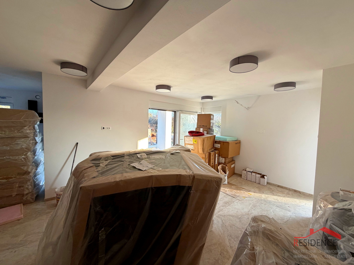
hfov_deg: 102.1
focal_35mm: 14
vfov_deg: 85.7
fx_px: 143
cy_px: 132
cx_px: 177
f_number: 2.2
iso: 100
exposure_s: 1/121
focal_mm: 2.22
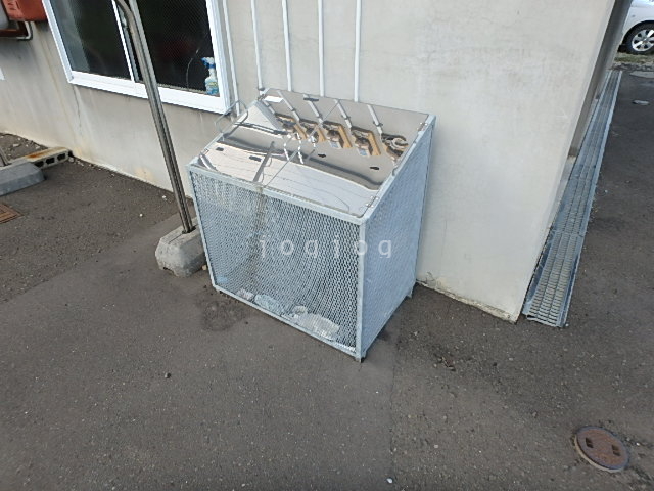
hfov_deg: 79.0
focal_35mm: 21
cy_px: 246
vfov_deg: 63.4
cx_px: 327
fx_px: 397
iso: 125
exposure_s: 1/125
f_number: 3.5
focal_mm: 3.7
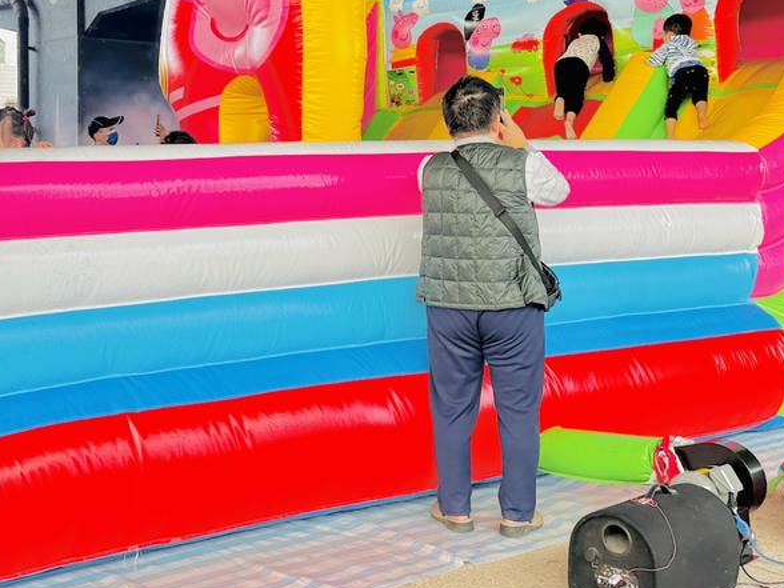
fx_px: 1110
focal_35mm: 49
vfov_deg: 29.5
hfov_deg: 38.3
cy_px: 203
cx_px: 235
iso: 80
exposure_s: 1/137
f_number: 1.78
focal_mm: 6.86
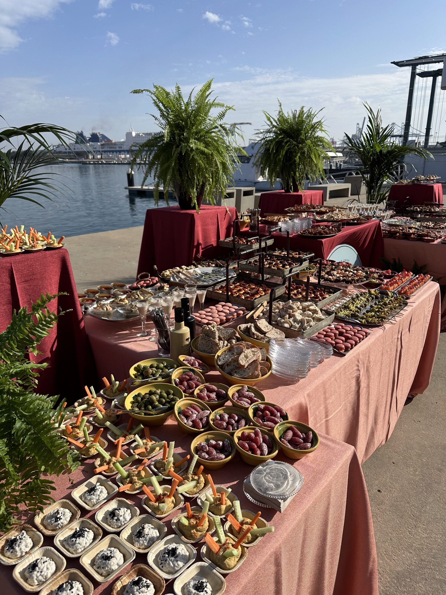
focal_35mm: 24
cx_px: 223
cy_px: 298
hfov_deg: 56.8
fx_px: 412
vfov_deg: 71.6
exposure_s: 1/5525
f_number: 1.78
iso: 80
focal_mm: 6.86
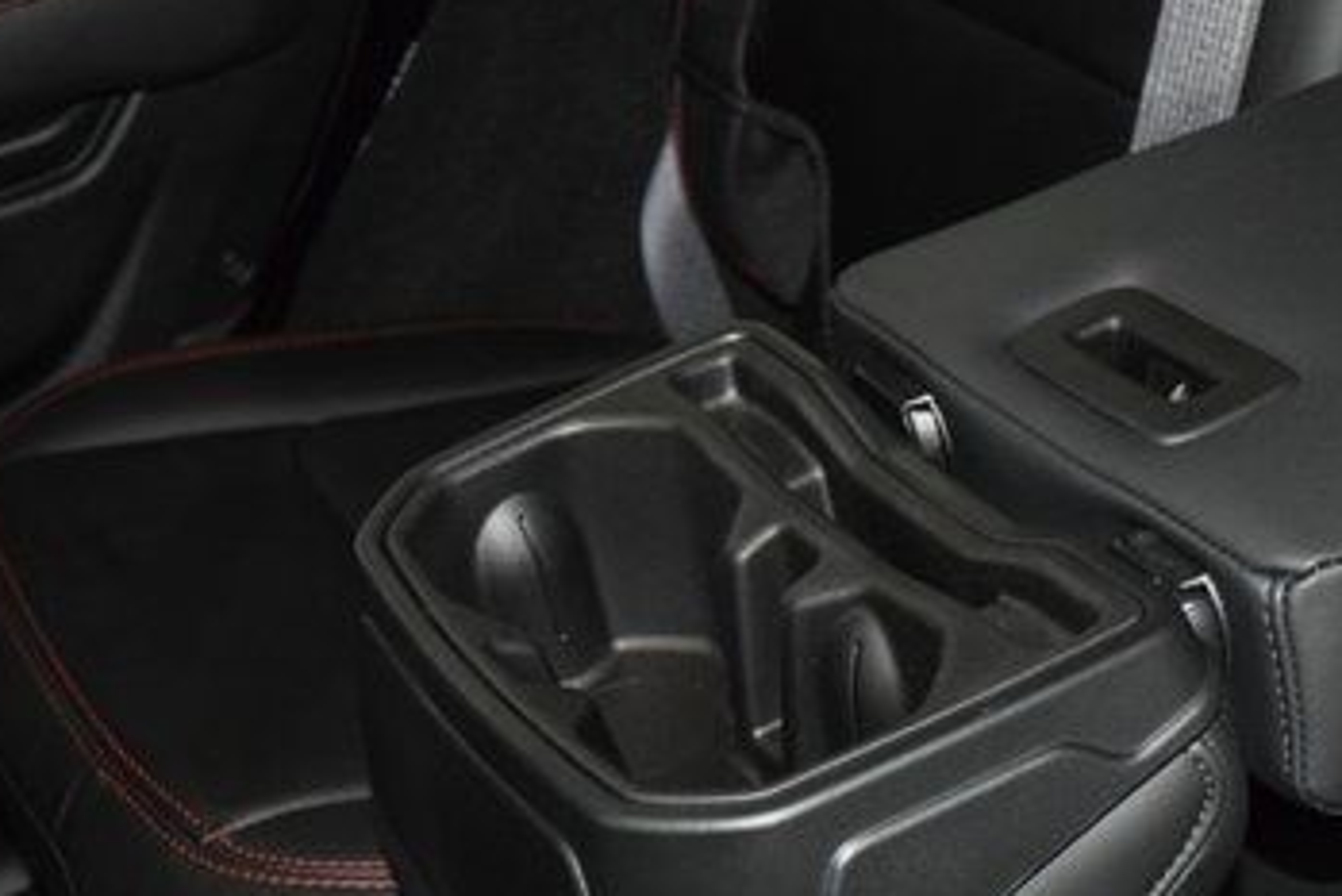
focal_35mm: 66
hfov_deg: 30.1
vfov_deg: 20.6
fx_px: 2461
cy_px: 556
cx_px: 988
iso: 3200
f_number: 3.8
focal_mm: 24
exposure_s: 1/100
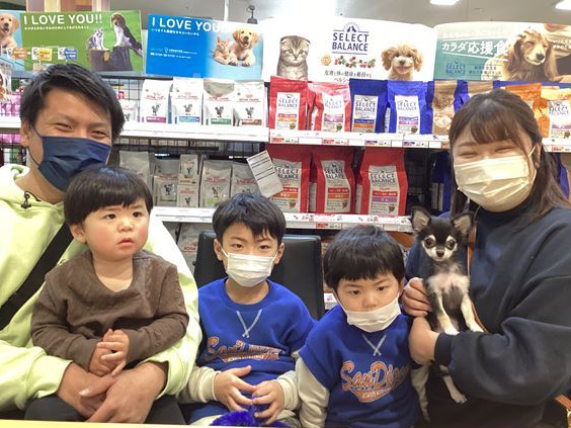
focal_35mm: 33
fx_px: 544
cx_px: 280
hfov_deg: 55.3
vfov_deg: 42.9
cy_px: 211
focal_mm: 3.3
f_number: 2.4
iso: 320
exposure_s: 1/33
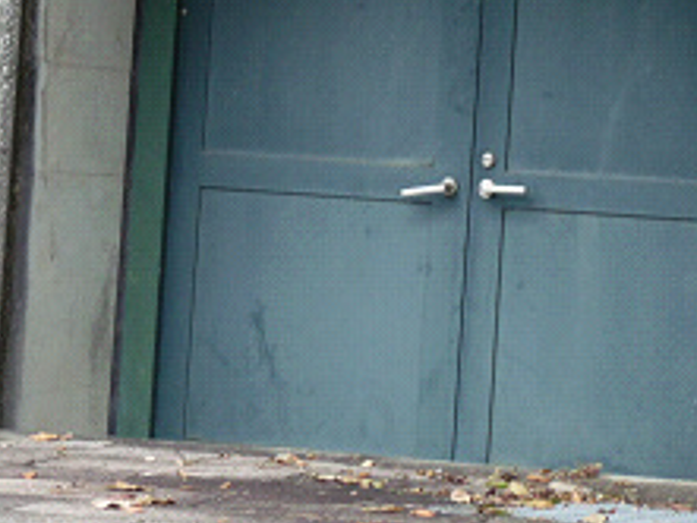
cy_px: 150
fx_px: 3344
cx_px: 330
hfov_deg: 11.9
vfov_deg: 8.9
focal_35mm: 166
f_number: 4
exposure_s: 1/100
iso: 100
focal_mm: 11.1
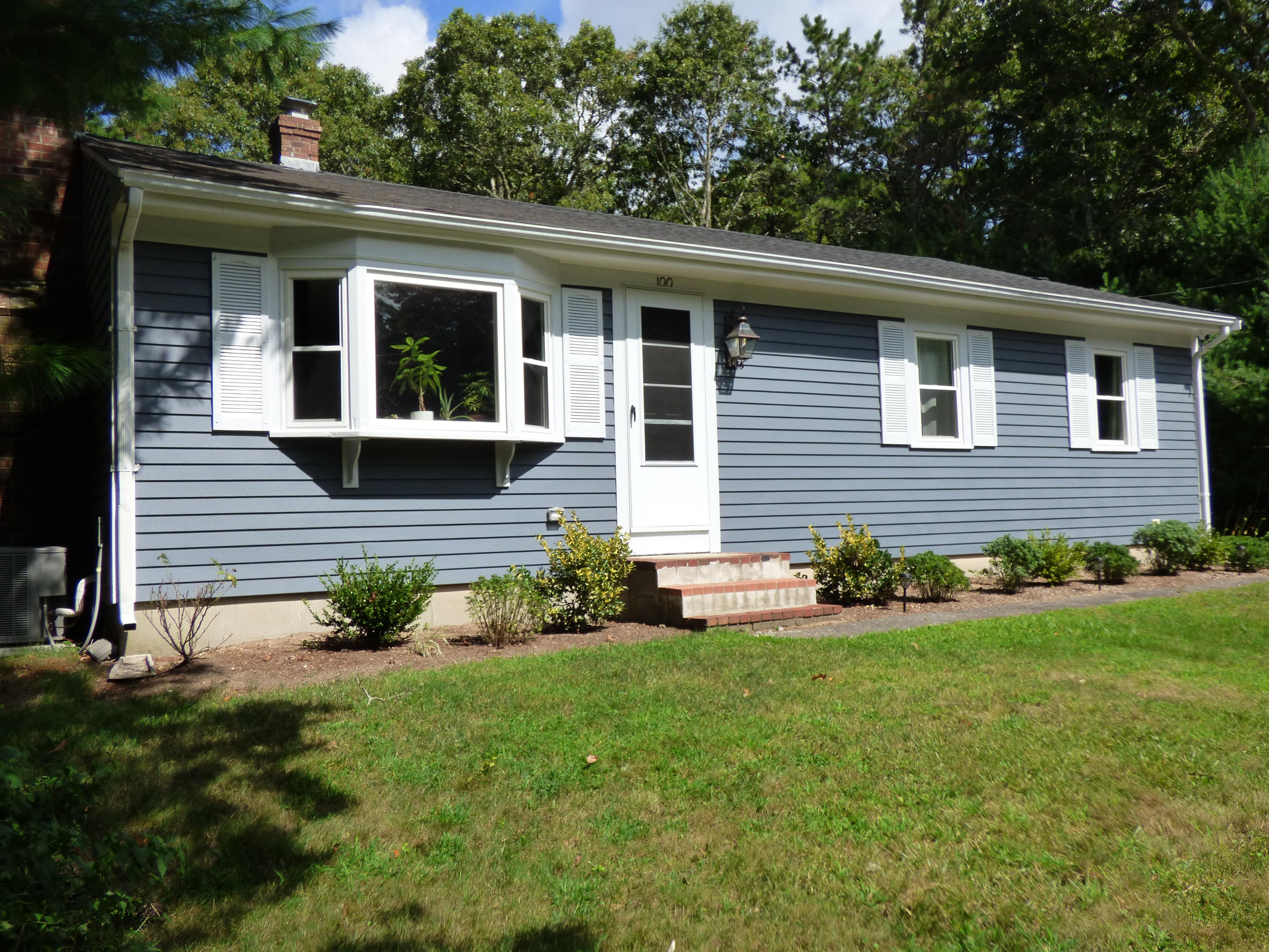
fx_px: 1063
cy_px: 476
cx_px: 634
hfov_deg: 61.7
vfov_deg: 48.2
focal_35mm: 29
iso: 160
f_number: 3.2
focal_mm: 5.04
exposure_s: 1/1300
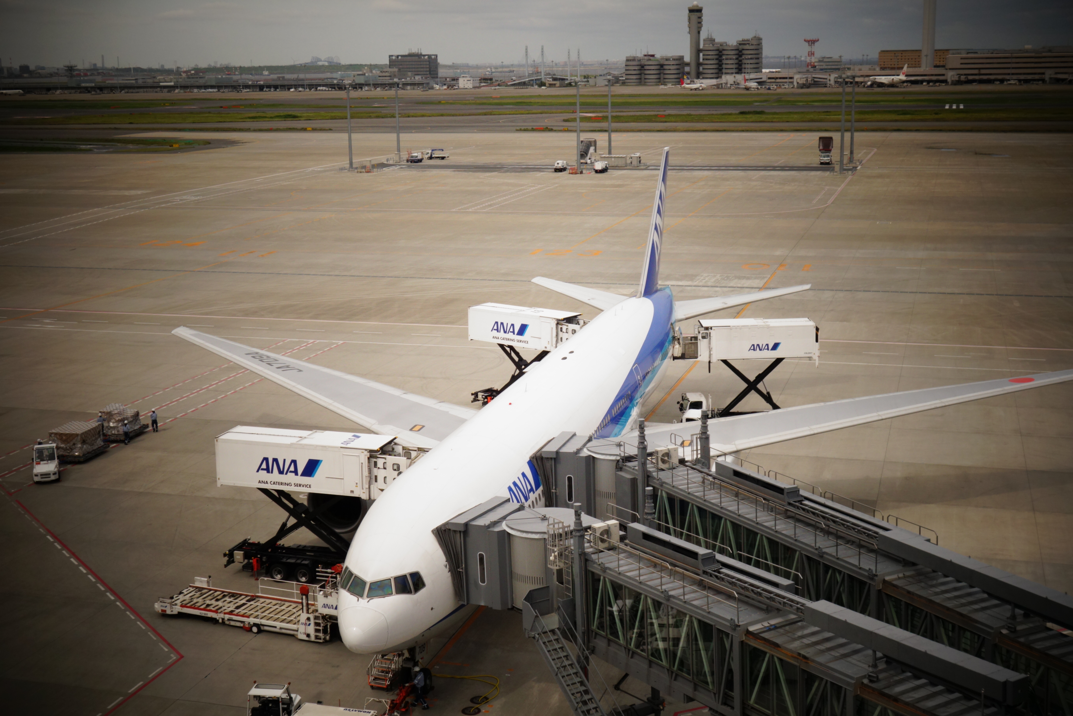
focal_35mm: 47
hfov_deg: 41.9
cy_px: 358
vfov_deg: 28.6
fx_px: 1401
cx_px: 536
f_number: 5.6
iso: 200
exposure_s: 1/2000
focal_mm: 17.6
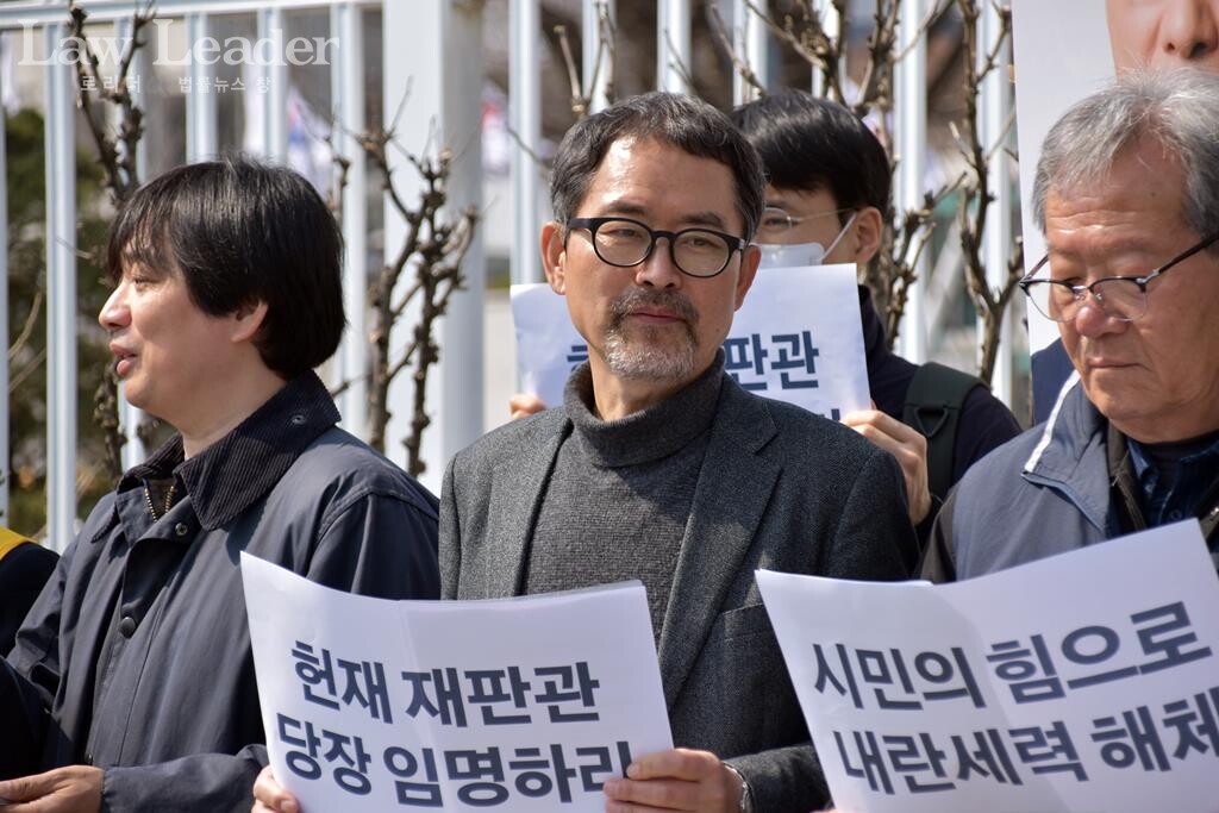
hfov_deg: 11.2
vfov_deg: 7.5
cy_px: 406
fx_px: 6197
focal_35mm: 183
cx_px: 610
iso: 100
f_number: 6.3
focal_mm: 122
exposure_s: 1/320
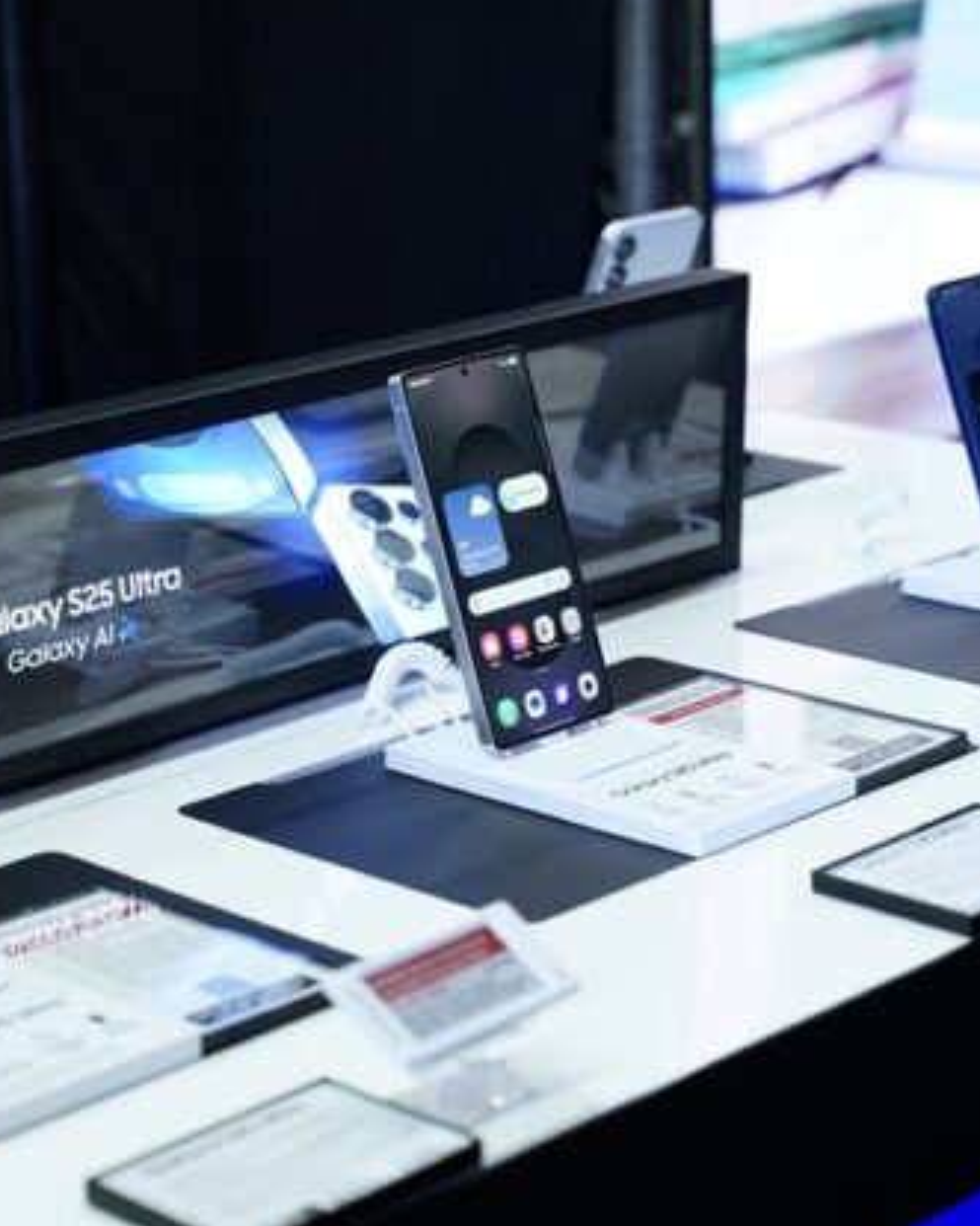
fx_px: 3155
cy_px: 604
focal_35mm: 87
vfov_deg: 22.0
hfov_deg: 17.6
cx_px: 340
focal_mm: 60
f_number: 4
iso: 1600
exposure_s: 1/200
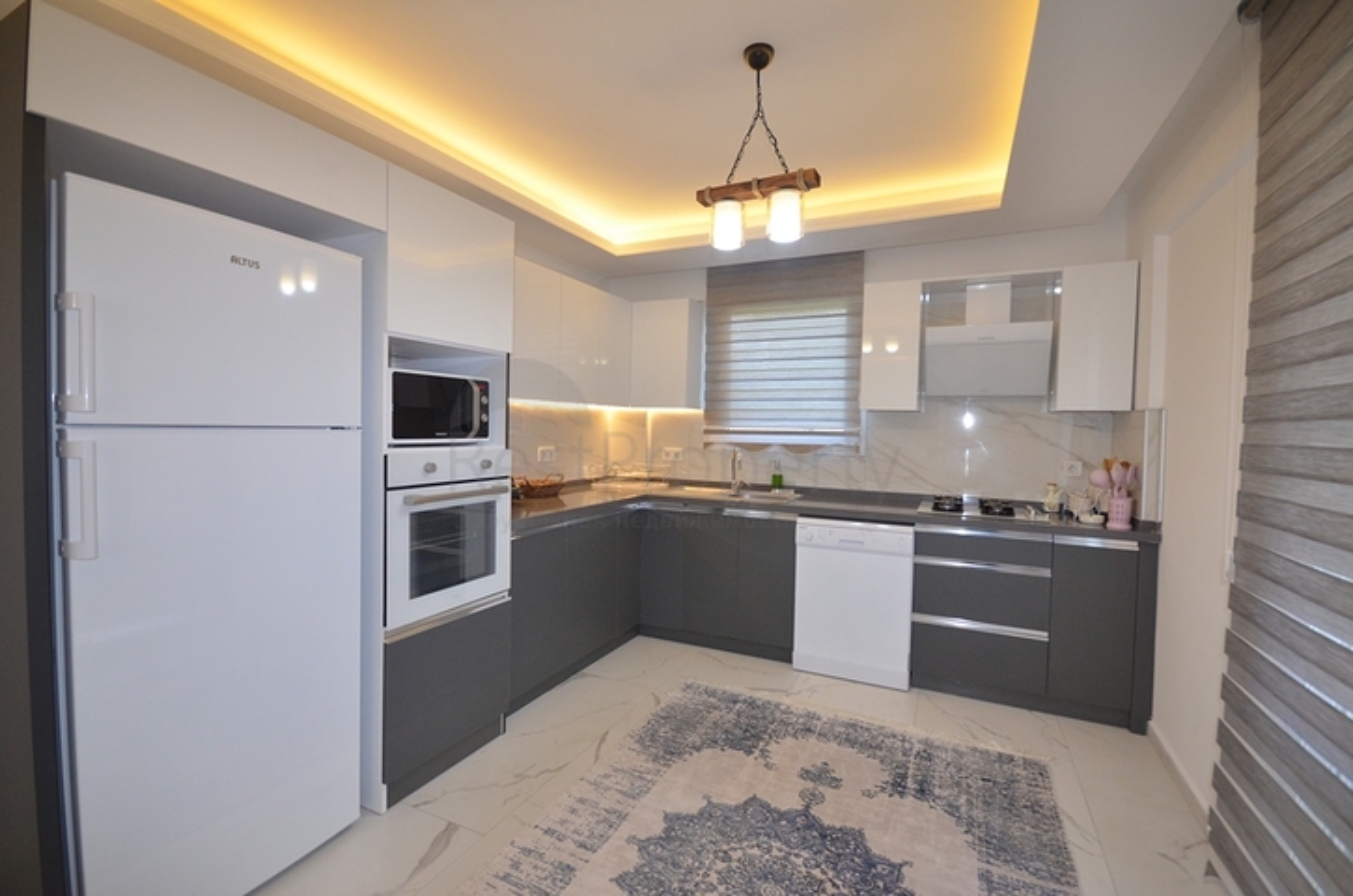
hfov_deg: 100.5
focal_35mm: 15
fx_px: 563
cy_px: 448
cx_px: 676
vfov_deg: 77.1
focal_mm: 10
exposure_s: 1/80
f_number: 5.6
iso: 800
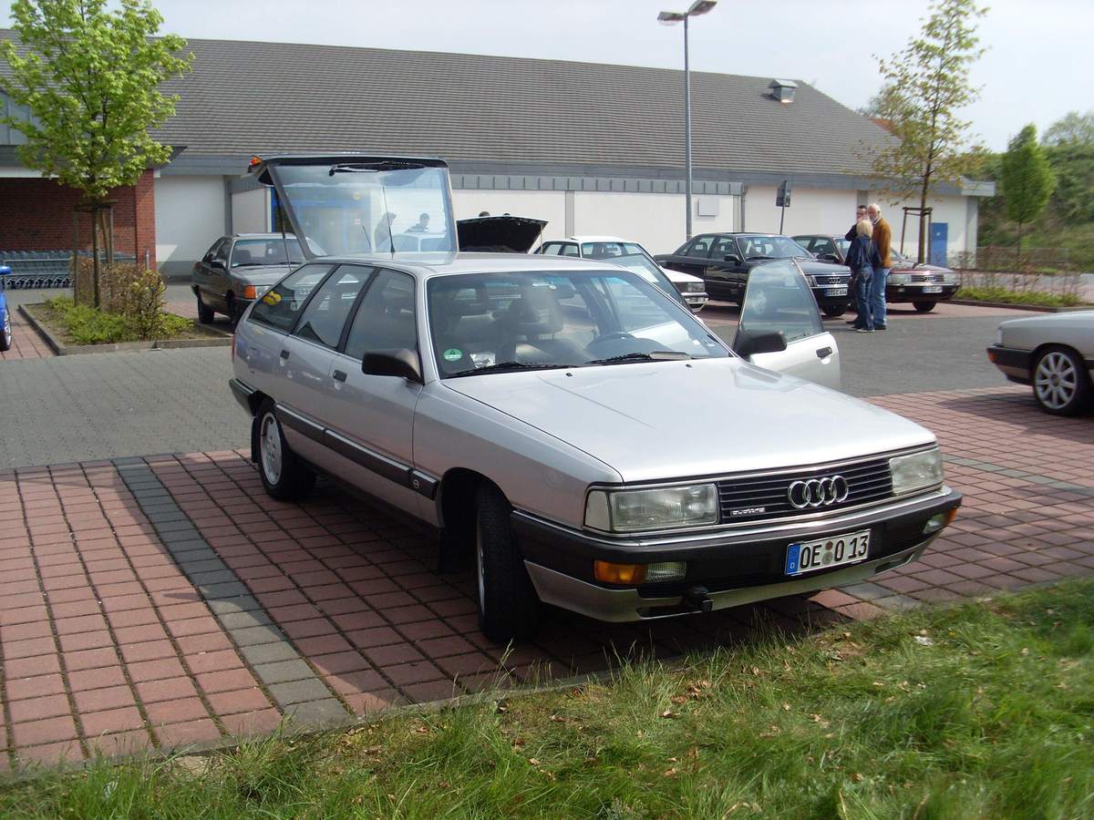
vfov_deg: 37.7
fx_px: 1201
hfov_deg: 49.0
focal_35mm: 38
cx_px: 547
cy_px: 410
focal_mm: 6.3
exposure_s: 1/250
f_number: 7.7
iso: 80
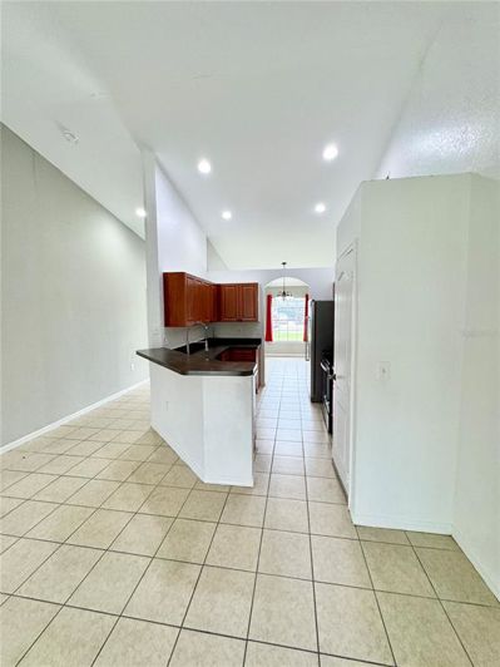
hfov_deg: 85.7
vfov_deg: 102.1
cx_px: 250
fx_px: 270
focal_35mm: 14
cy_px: 334
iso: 125
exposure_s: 1/120
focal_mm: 2.22
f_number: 2.2
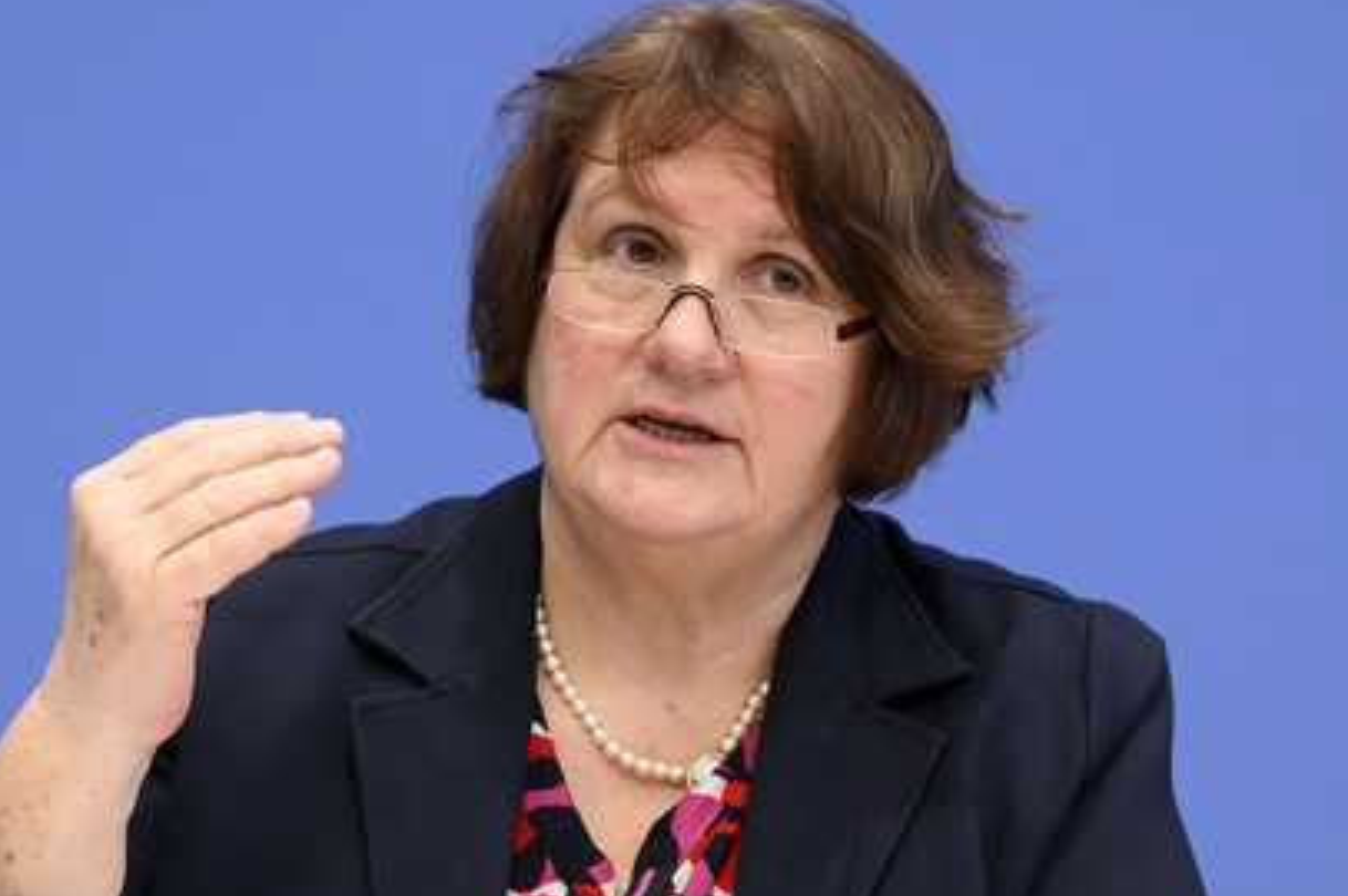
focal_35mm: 150
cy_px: 428
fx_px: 5612
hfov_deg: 13.7
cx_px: 639
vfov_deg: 9.1
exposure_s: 1/320
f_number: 6.3
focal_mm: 135
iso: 4000
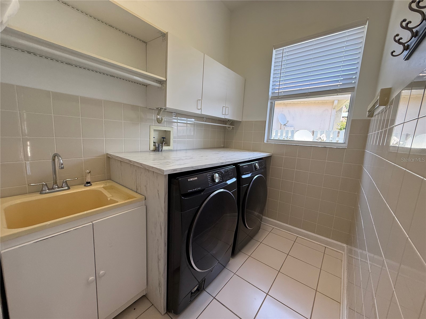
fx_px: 172
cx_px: 213
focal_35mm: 14
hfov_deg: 102.1
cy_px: 160
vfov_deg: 85.7
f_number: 2.2
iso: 200
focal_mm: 2.22
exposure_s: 1/120
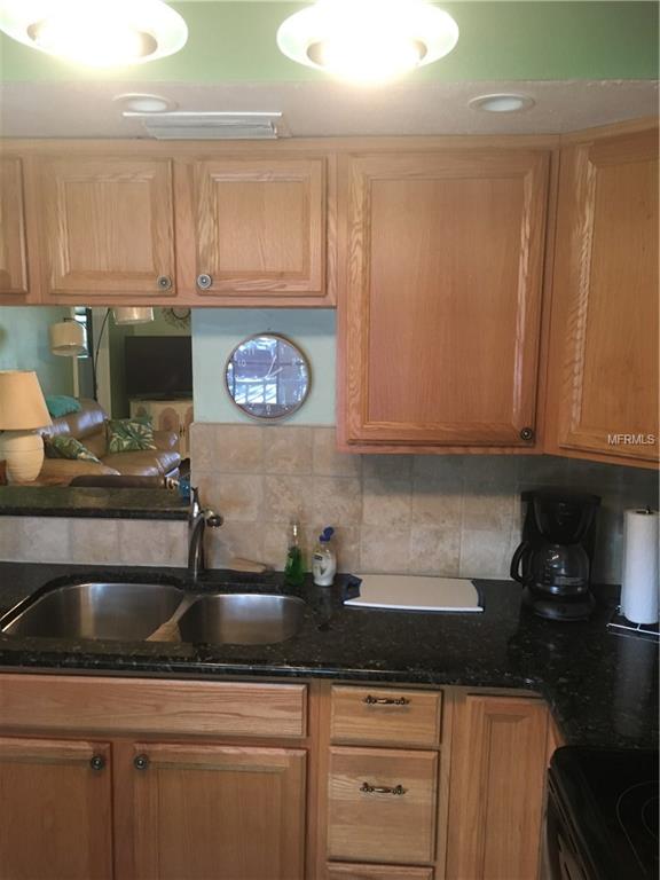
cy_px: 440
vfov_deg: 61.7
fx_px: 737
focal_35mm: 29
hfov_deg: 48.2
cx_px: 330
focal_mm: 4.15
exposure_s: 1/24
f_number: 2.2
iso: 200
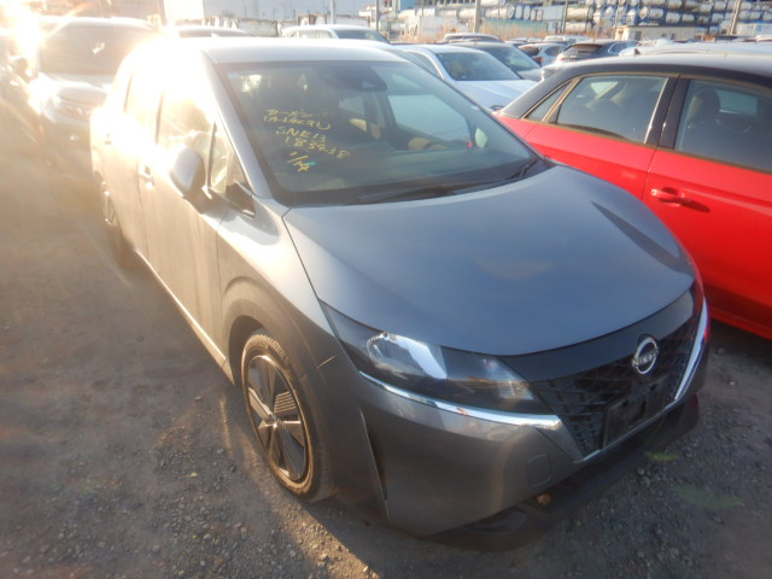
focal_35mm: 24
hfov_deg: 71.6
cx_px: 386
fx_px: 535
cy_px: 290
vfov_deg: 56.8
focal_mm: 4.3
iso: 125
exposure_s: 1/100
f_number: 2.8
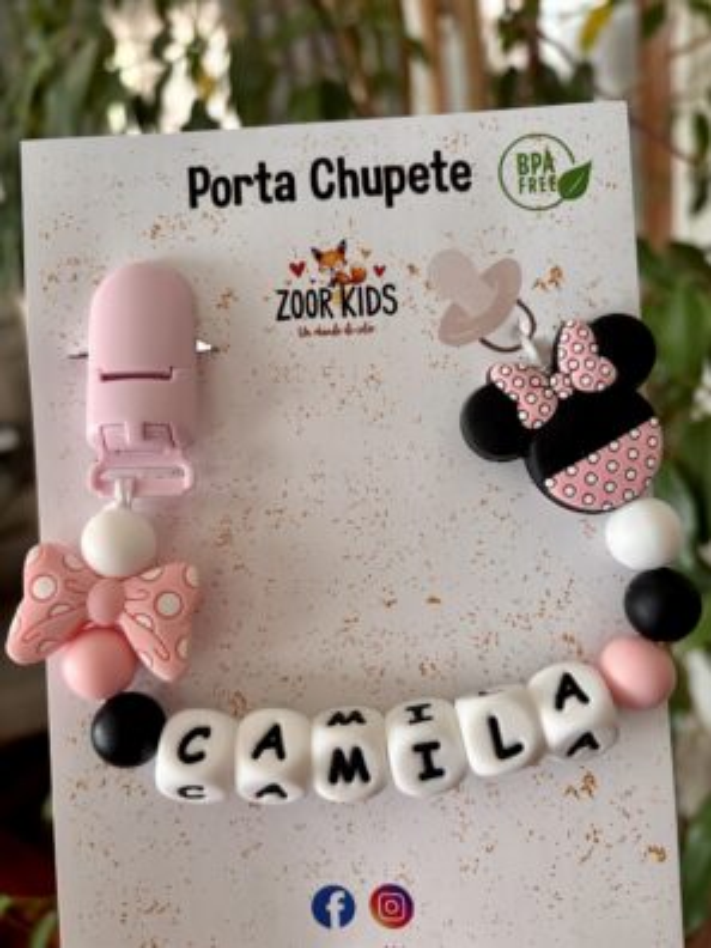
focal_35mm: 26
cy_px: 474
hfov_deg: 53.1
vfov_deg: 67.3
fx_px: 712
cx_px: 356
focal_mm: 5.96
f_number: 1.6
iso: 125
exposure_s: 1/102
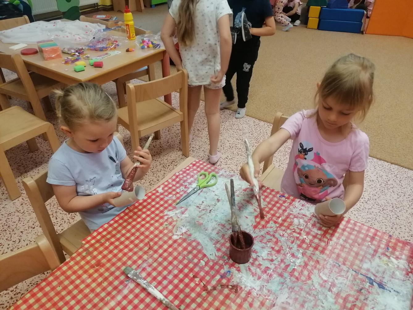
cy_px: 155
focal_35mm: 27
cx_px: 206
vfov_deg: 51.4
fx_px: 322
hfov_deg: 65.3
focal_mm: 4.75
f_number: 1.8
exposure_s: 1/100
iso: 320
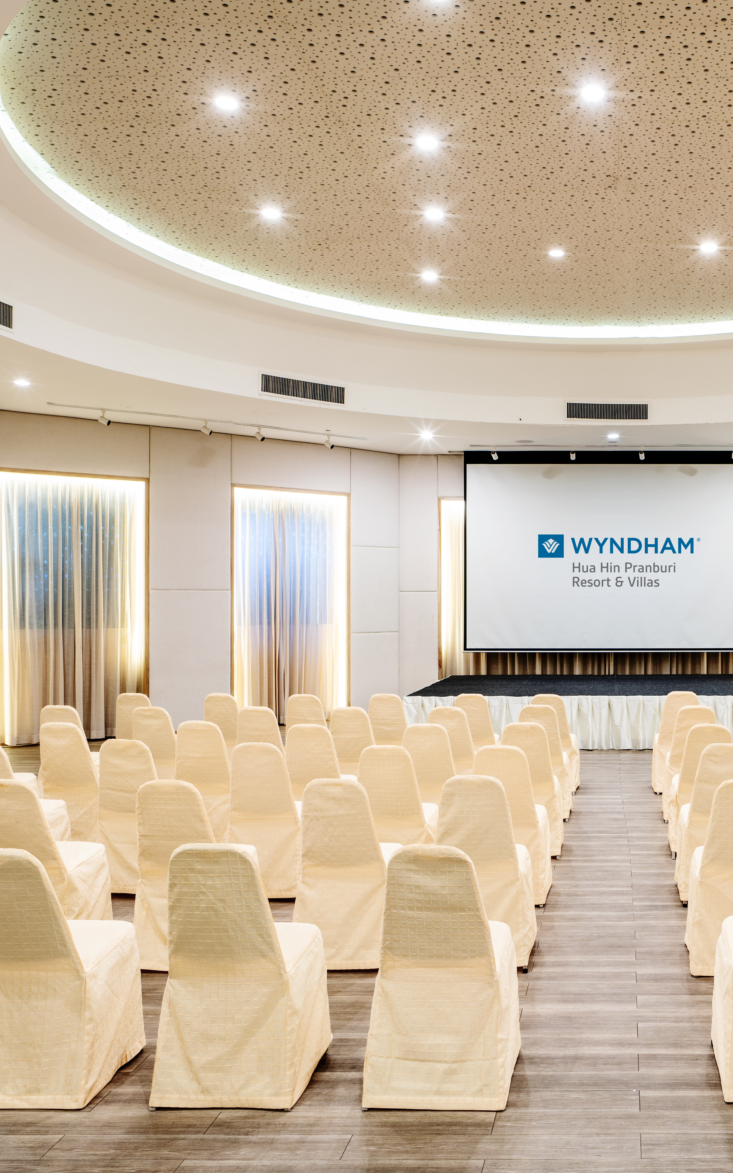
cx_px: 627
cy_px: 597
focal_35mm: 33
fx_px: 1055
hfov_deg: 36.5
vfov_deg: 58.1
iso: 100
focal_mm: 21
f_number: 8
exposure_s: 8
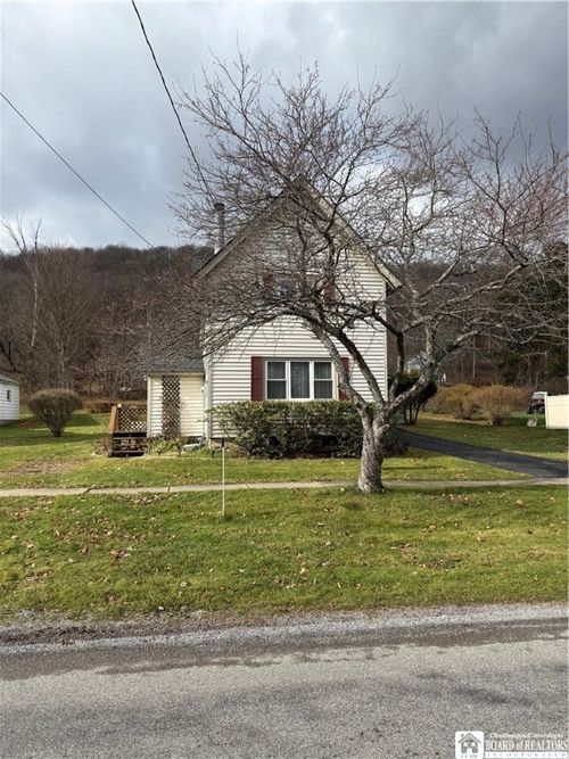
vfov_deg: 71.6
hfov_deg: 56.8
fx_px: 526
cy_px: 380
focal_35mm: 24
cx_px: 284
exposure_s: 1/2445
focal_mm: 6.76
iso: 80
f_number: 1.78
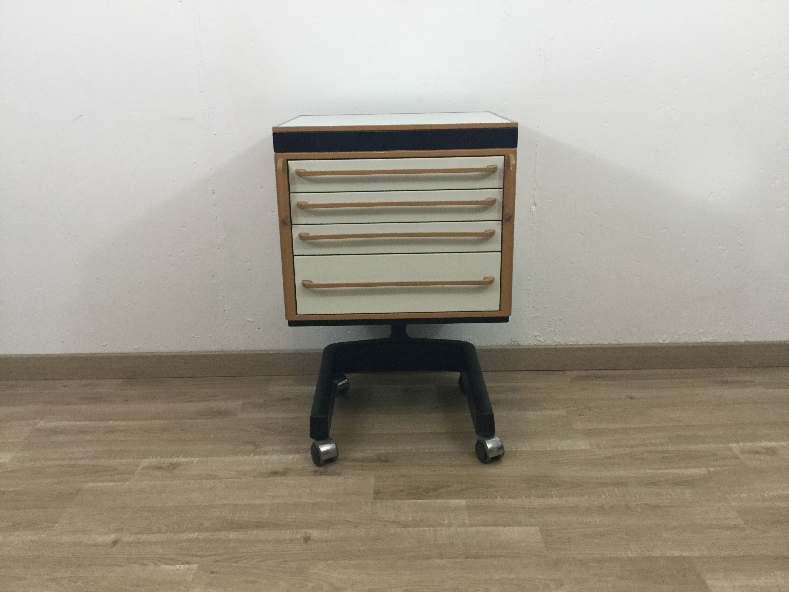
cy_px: 296
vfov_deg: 45.4
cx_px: 394
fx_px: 707
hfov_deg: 58.4
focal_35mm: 31
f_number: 2.4
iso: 64
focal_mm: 3.3
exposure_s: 1/33
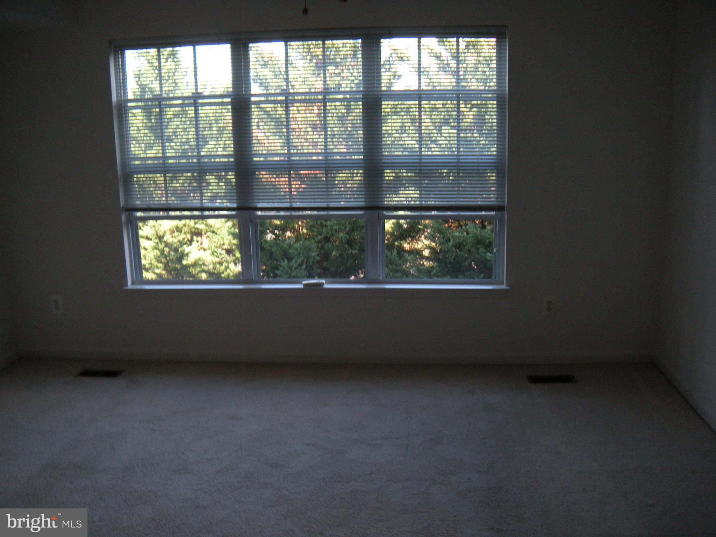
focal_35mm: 35
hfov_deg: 52.6
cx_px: 358
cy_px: 268
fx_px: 724
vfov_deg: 40.7
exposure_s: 1/69.6
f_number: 3.8
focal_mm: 5.9
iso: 152
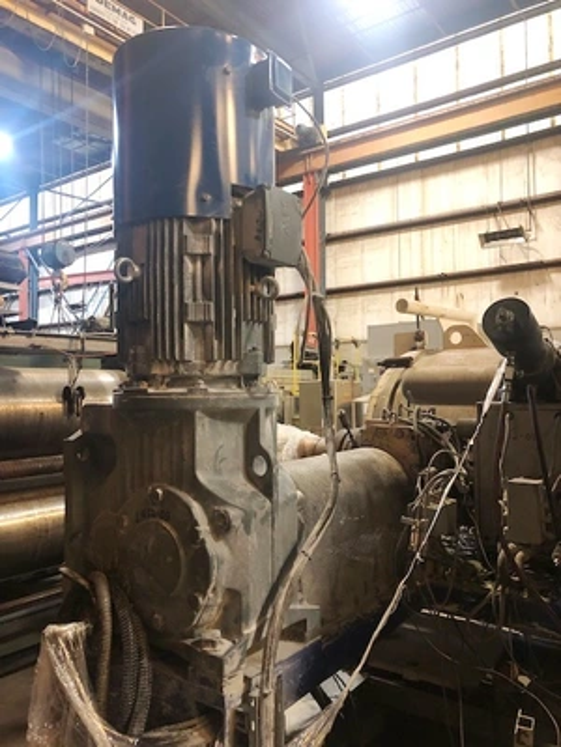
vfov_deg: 63.4
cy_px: 374
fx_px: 605
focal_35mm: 28
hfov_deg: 49.7
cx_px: 280
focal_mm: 4
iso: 100
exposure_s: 1/9
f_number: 1.8
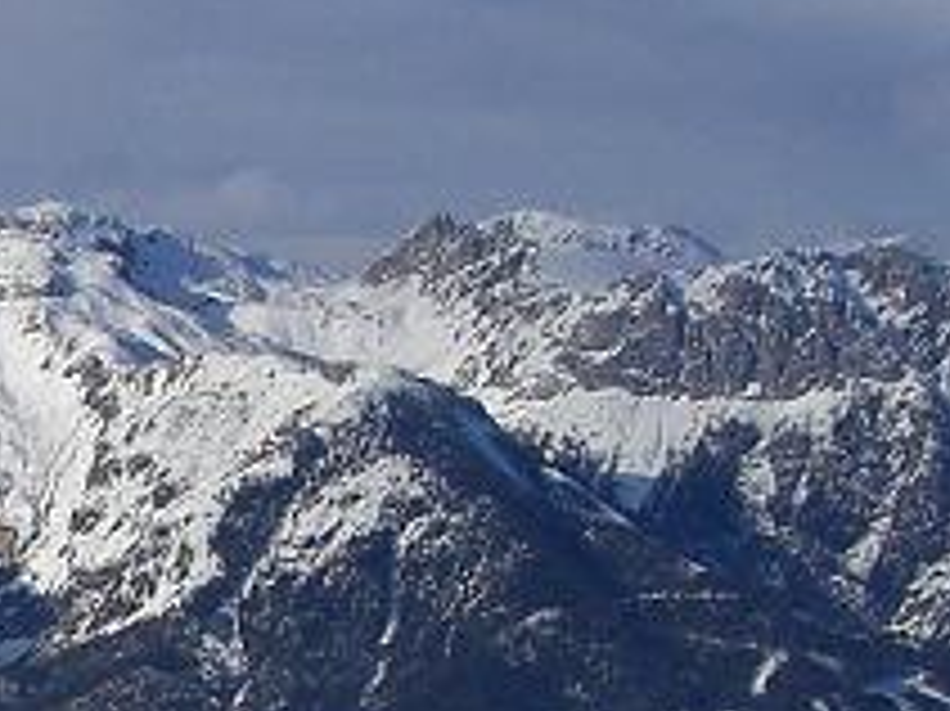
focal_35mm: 144
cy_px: 963
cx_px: -540
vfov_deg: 10.1
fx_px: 3950
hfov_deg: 12.9
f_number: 4.4
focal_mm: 6.3
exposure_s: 1/1250
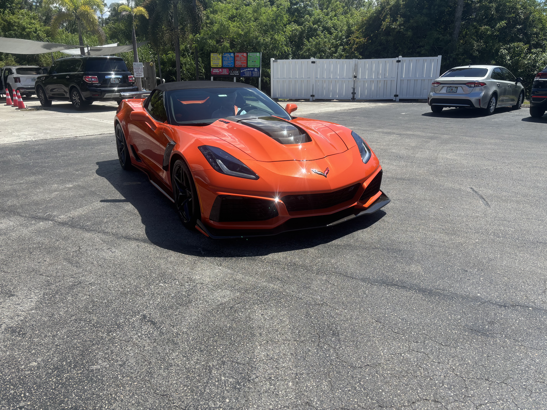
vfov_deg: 53.1
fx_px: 411
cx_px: 274
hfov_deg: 67.3
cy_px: 205
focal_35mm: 26
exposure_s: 1/2778
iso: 50
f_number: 1.6
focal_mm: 5.96
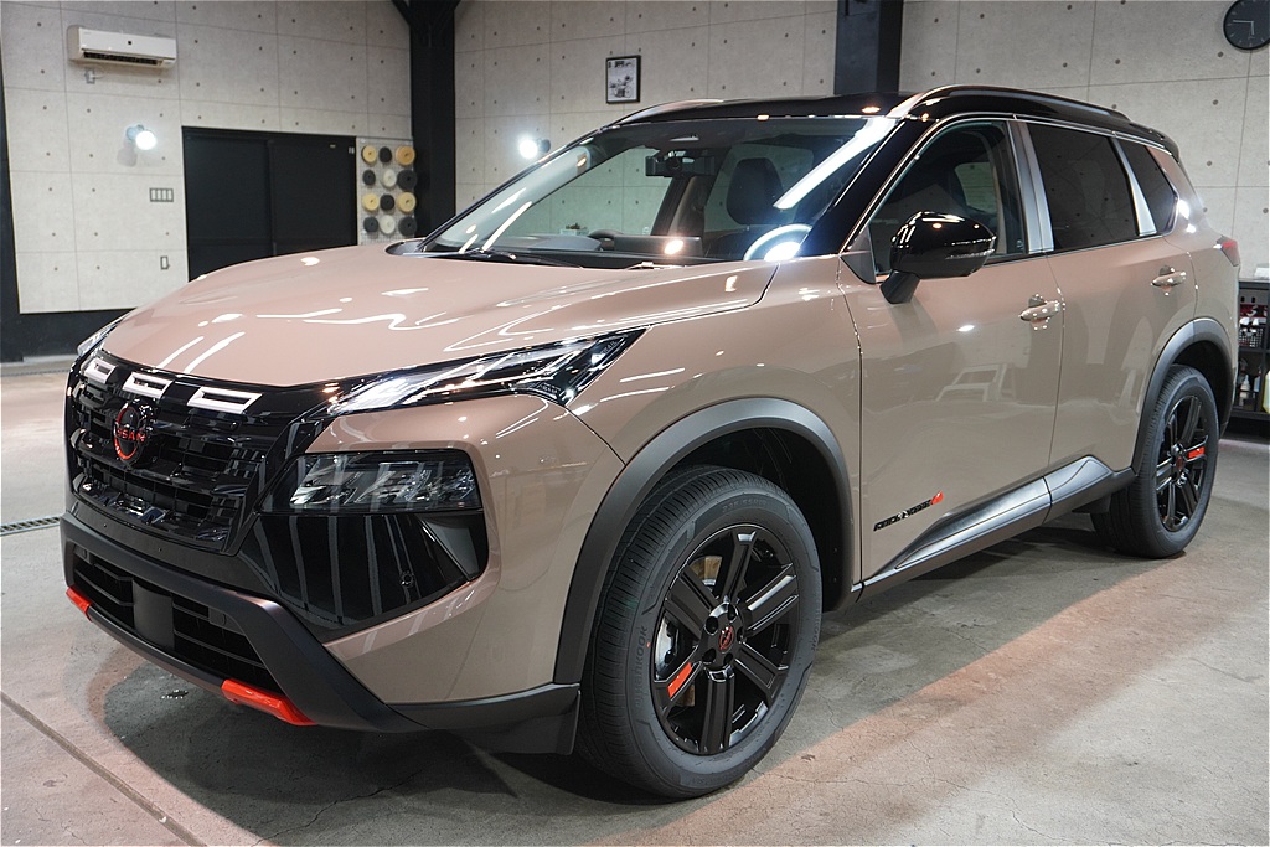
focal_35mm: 34
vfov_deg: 38.4
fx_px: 1217
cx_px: 635
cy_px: 424
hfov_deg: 55.1
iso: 640
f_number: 4
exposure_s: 1/40
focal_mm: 23
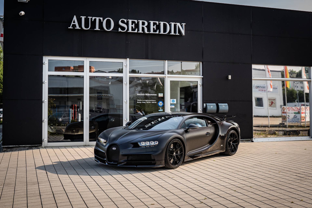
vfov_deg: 38.9
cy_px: 104
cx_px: 156
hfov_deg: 55.8
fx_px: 295
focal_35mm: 34
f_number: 6.3
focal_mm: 34
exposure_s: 1/125
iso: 400
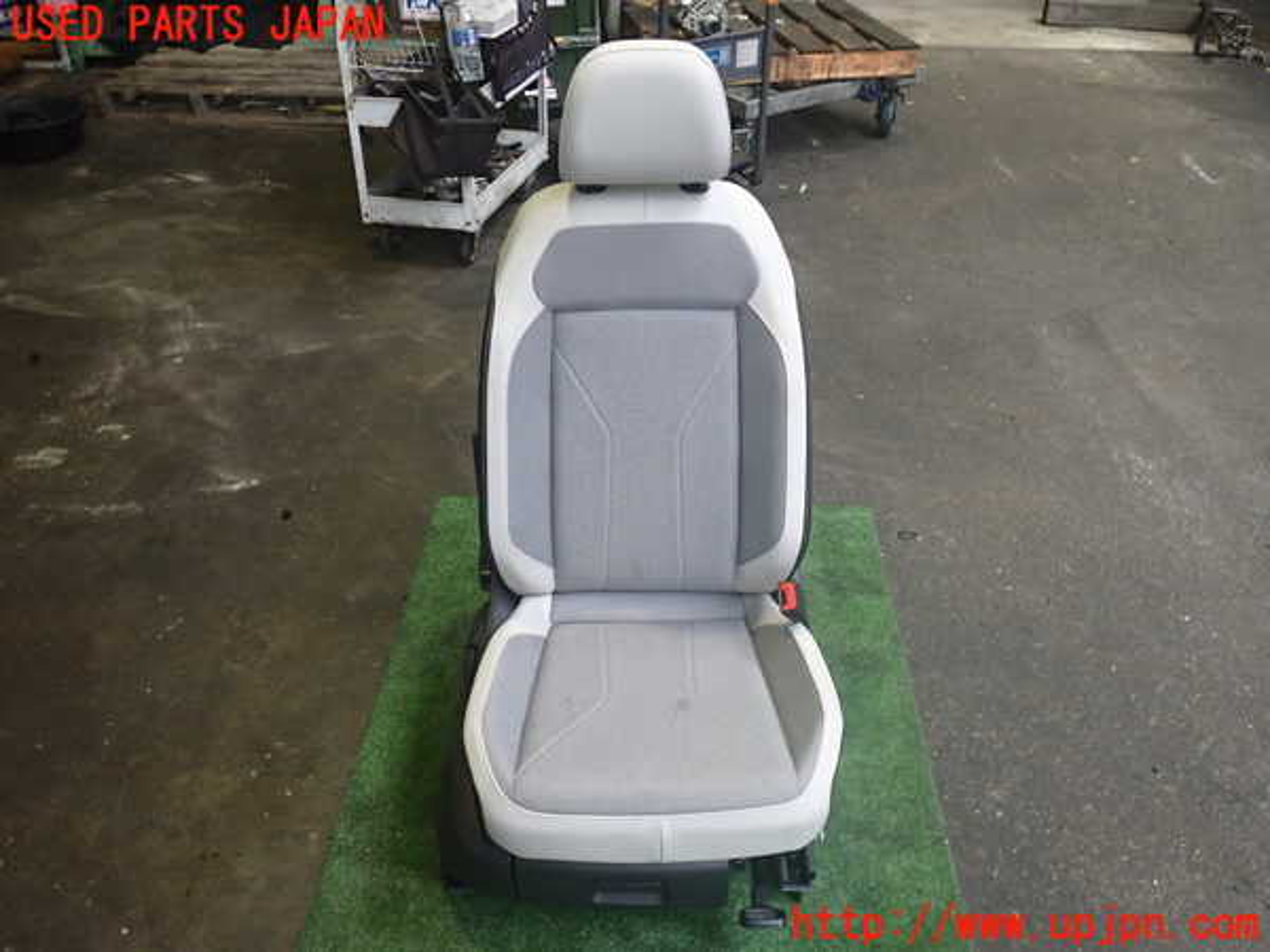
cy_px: 476
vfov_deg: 46.8
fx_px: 1101
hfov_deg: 60.0
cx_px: 635
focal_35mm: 30
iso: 320
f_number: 2.3
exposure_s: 1/60
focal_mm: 5.4
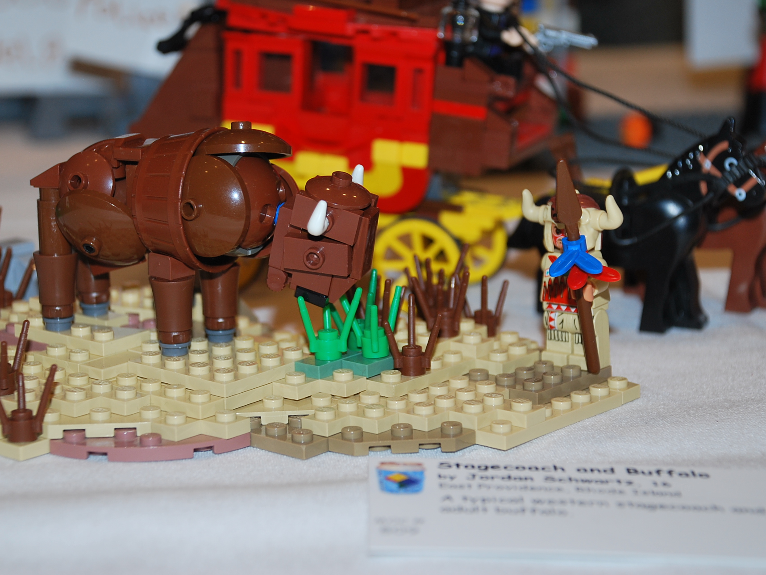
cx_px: 347
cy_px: 287
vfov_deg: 14.6
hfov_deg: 19.4
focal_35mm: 101
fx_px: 2235
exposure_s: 1/60
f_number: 5.3
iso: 200
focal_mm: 62
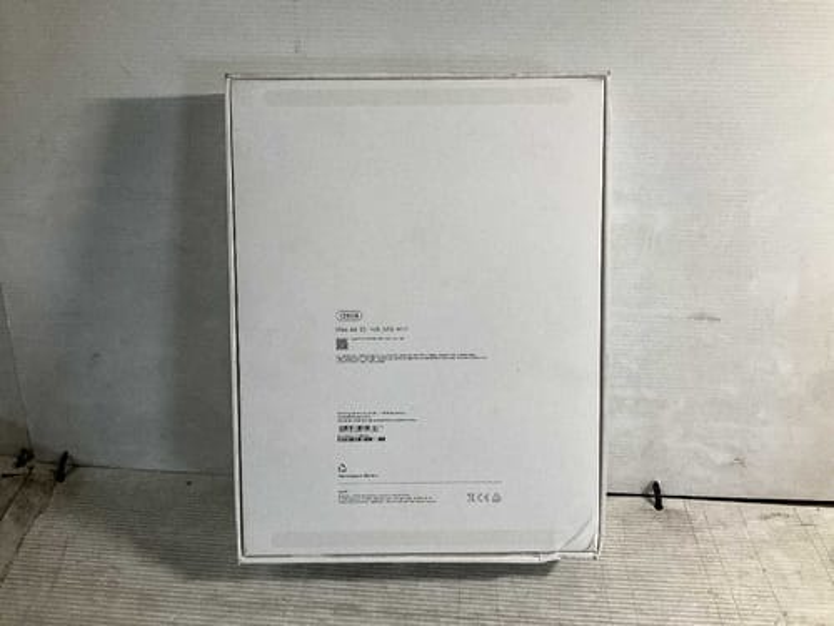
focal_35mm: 29
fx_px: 699
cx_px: 417
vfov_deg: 48.2
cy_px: 313
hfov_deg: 61.7
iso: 64
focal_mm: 3
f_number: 1.8
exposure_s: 1/100
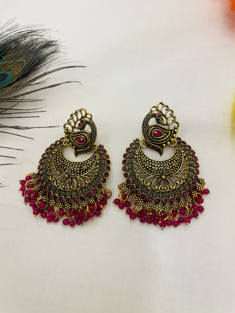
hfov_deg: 53.1
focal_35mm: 26
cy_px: 156
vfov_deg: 67.3
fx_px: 235
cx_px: 118
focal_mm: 4.2
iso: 100
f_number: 1.6
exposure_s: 1/121
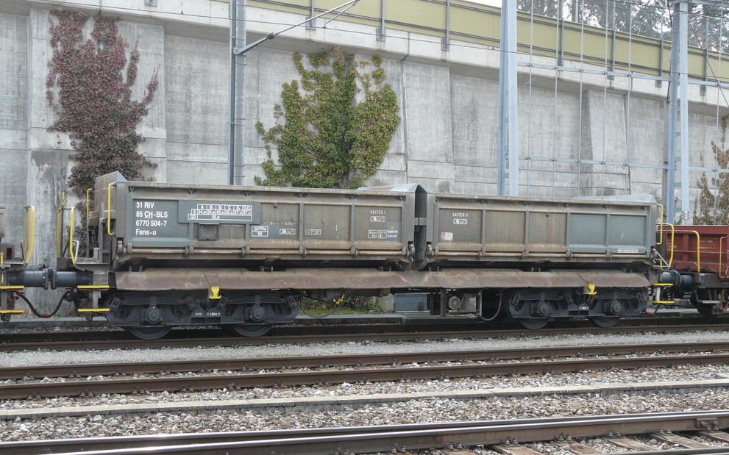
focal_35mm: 46
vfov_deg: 28.0
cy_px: 248
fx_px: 914
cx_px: 362
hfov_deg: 43.5
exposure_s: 1/160
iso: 100
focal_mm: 7
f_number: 4
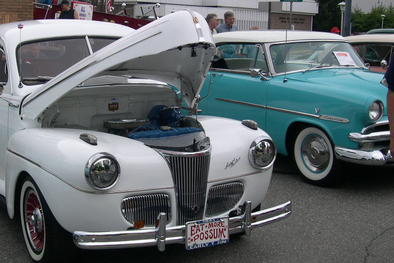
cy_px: 121
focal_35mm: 55
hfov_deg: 35.8
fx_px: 602
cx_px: 124
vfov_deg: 24.6
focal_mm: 8
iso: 100
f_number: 7.6
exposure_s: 1/144
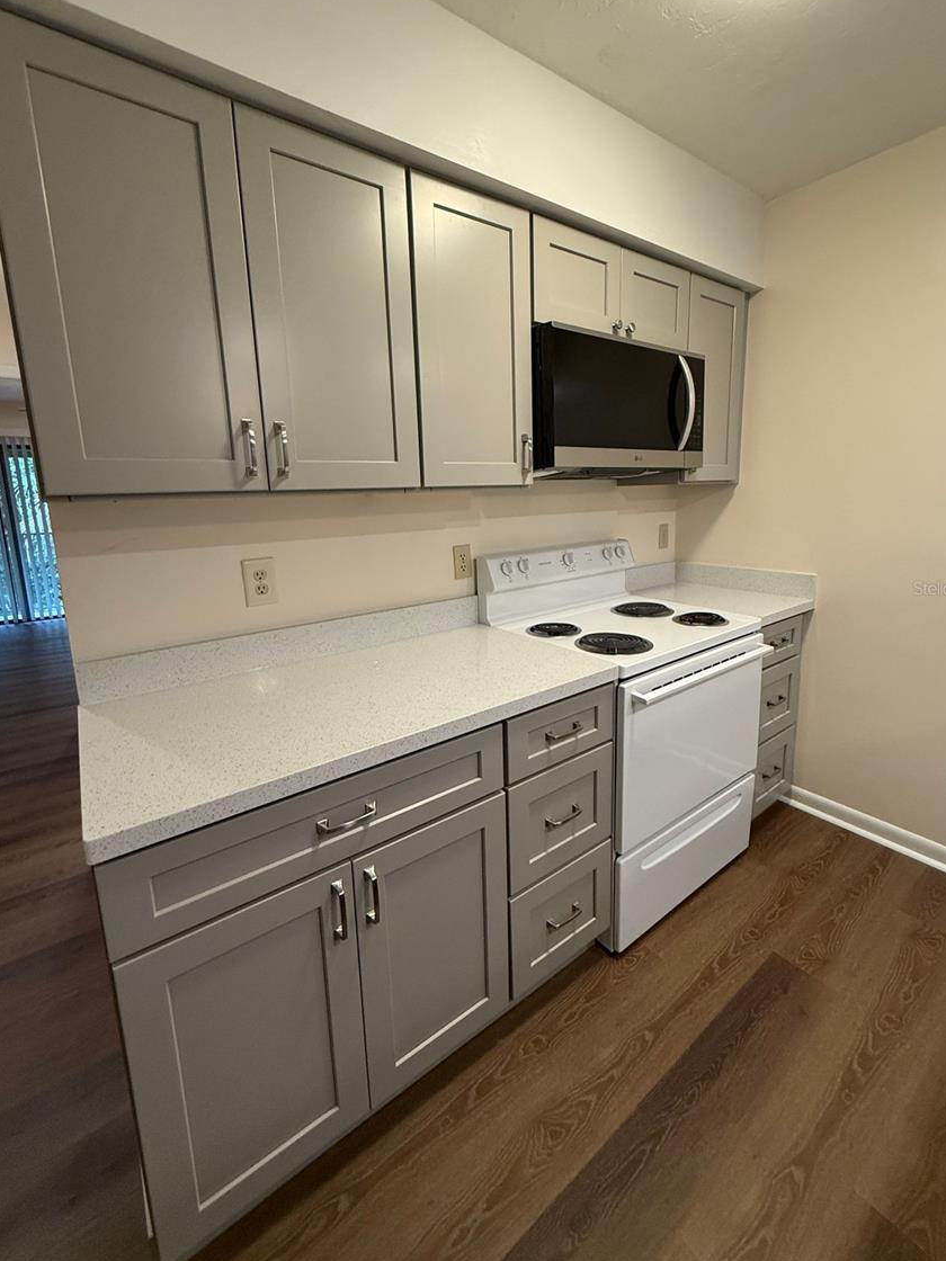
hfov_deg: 81.7
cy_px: 588
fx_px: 547
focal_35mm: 15
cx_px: 487
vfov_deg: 98.0
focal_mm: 2.22
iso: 320
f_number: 2.2
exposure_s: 1/120
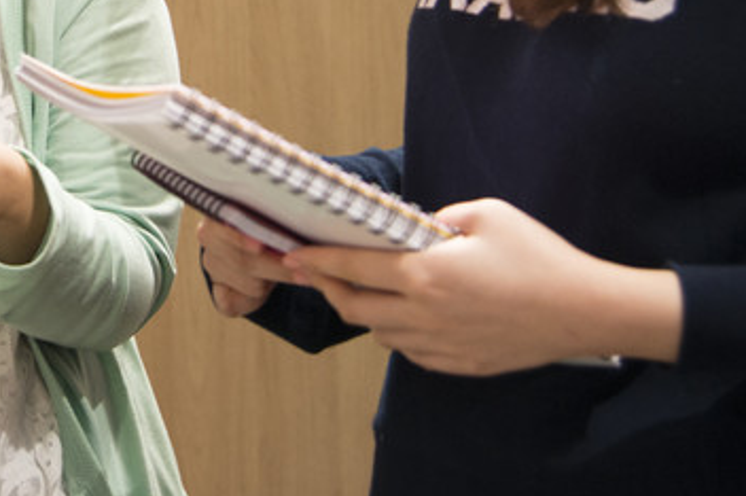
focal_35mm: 134
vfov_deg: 10.0
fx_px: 2774
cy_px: -135
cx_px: -42
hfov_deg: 15.0
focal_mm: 46
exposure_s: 1/80
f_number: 4
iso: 1250
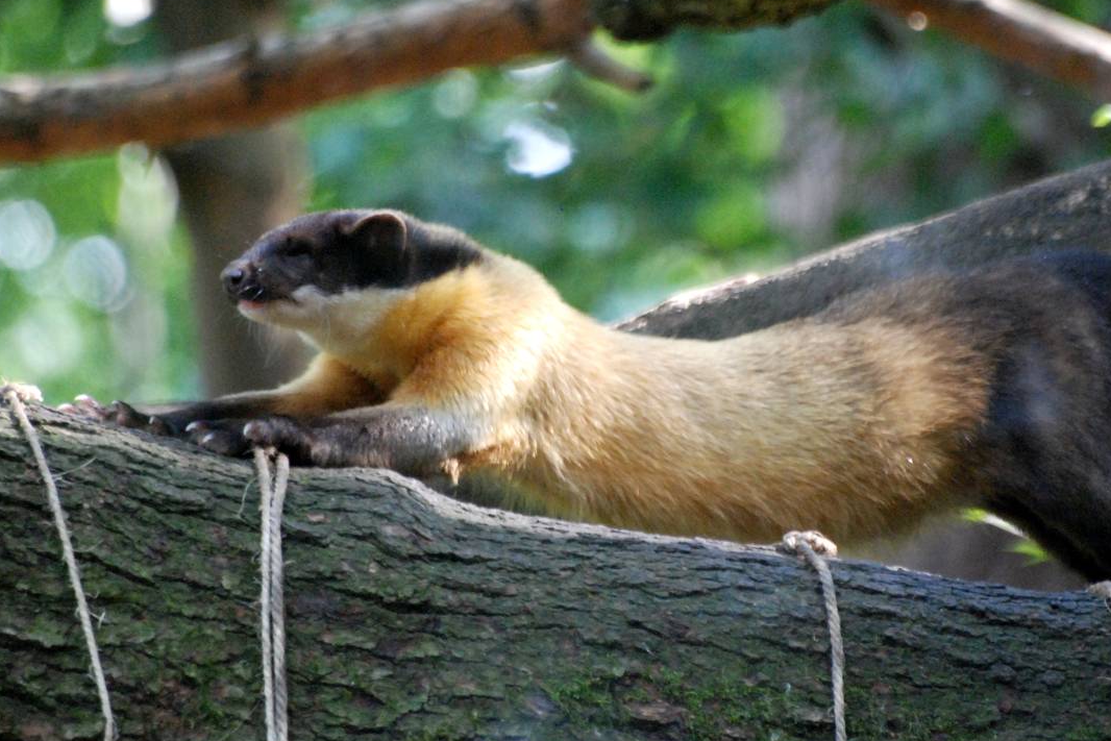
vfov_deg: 2.0
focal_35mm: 676
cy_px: 341
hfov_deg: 3.1
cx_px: 614
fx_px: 20863
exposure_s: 1/125
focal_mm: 300
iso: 1600
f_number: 5.6
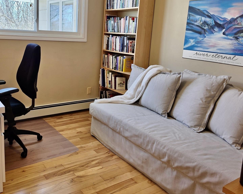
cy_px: 77
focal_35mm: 32
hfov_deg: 55.1
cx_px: 92
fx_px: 230
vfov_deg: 45.5
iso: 32
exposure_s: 1/120
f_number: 1.4
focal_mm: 6.5
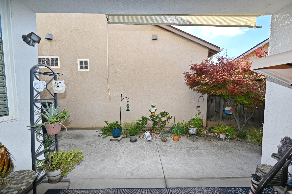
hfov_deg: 104.3
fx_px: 113
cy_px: 97
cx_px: 146
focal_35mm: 14
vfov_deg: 81.1
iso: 100
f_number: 7.1
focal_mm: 14
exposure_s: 1/160
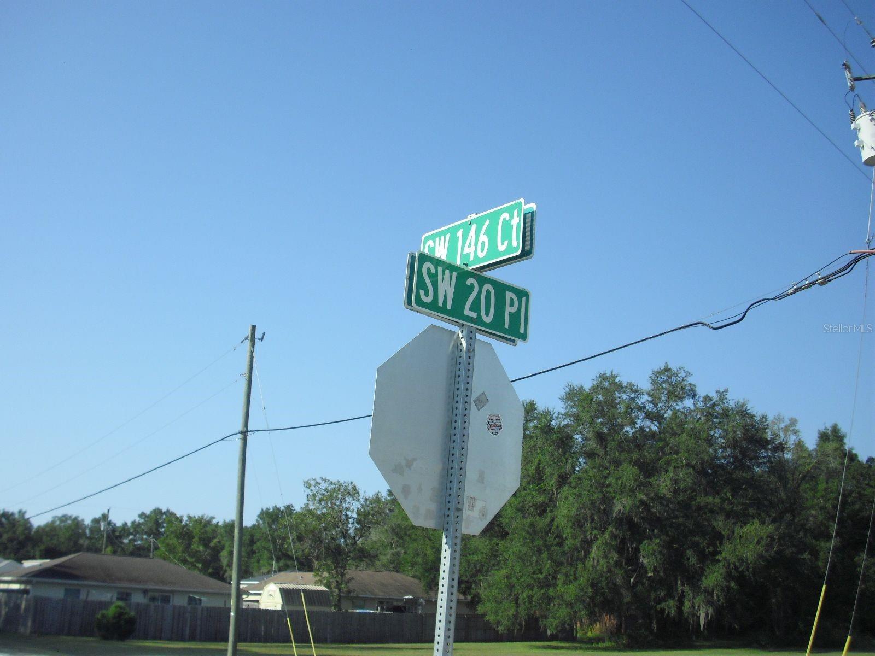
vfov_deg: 37.7
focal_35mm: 38
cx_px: 438
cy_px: 328
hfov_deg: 49.0
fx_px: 961
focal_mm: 6.2
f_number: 8
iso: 100
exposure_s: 1/250
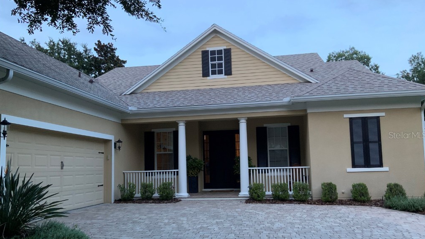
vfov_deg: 36.6
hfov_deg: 61.0
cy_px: 135
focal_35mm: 32
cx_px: 213
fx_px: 361
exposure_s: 1/60
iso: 100
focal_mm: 3
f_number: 1.8
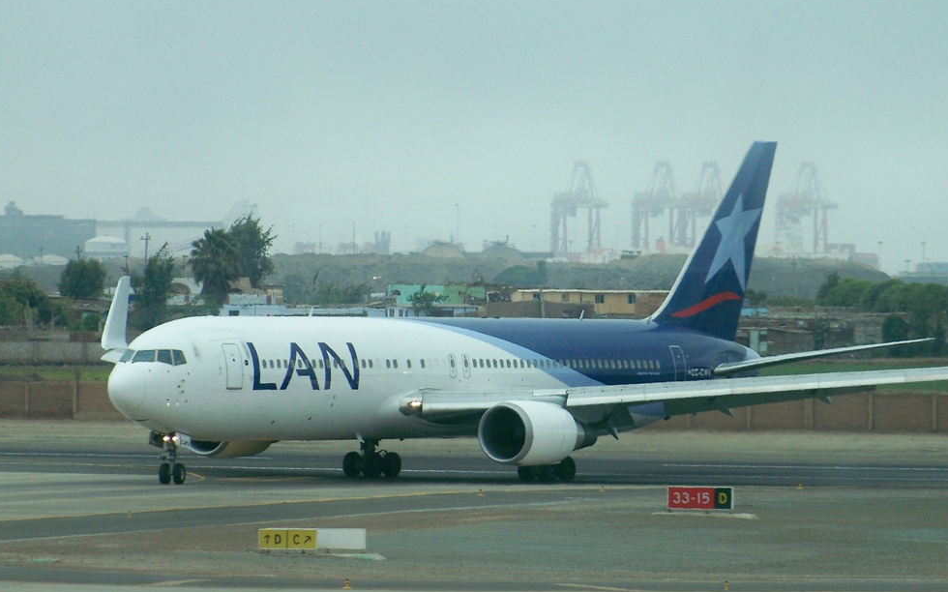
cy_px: 329
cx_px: 575
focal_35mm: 370
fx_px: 9557
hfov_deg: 5.7
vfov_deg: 3.5
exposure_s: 1/640
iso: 80
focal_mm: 47.4
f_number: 4
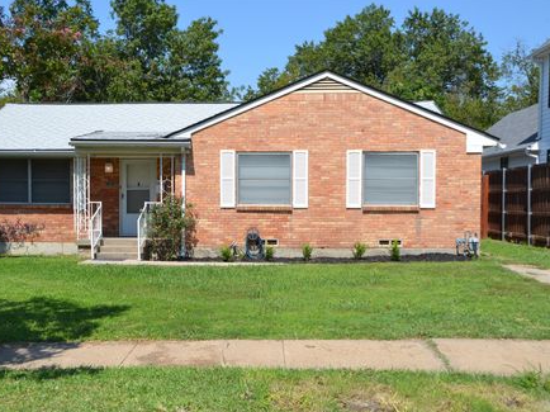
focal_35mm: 42
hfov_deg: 45.2
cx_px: 241
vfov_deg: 34.7
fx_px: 660
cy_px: 206
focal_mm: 25
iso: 100
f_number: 8
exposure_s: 1/250
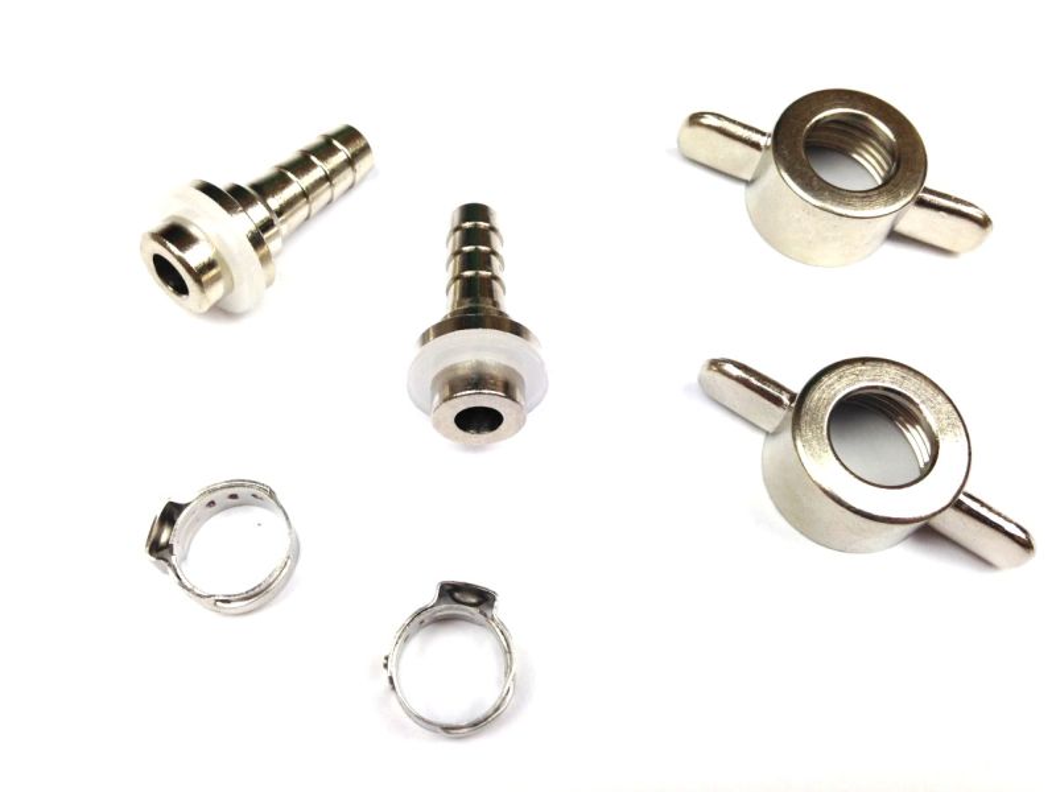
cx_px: 528
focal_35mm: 33
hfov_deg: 55.4
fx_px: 1007
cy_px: 396
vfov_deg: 42.9
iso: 50
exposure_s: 1/150
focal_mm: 4.12
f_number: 2.4
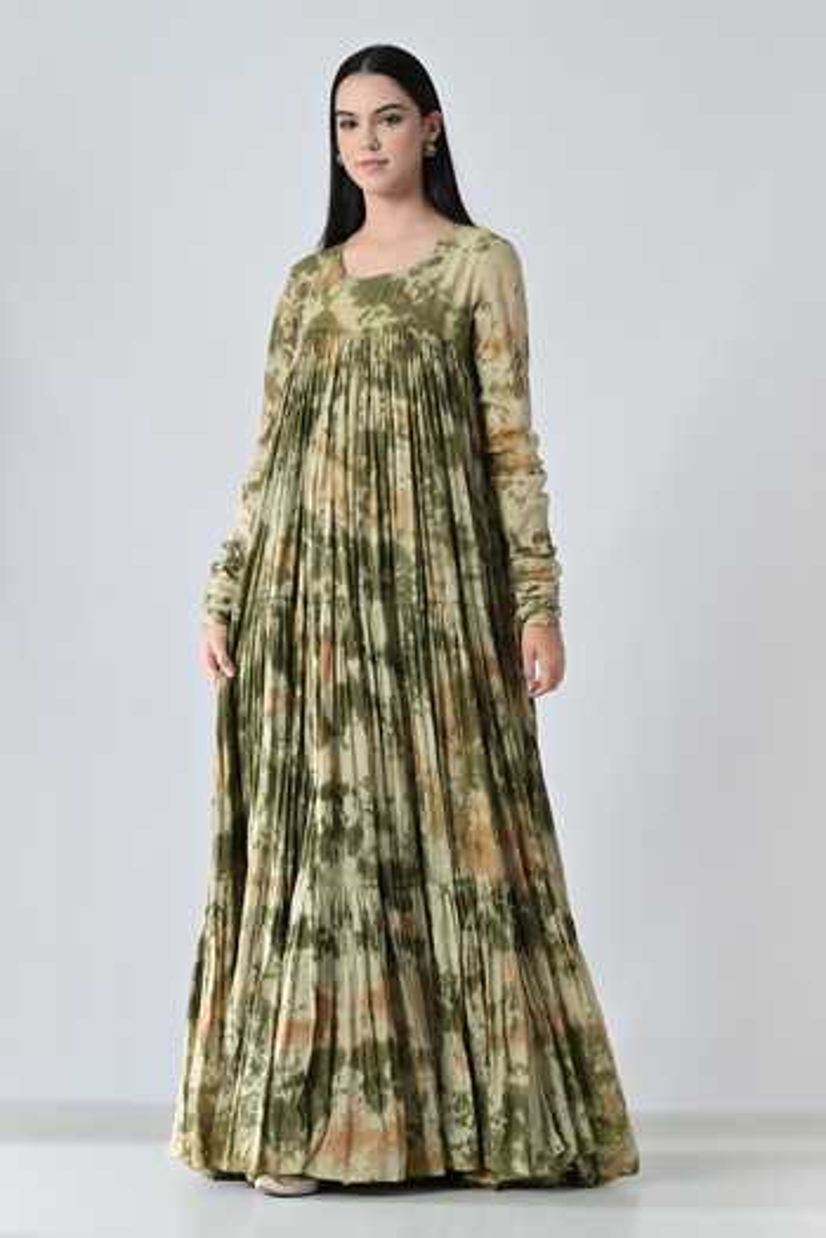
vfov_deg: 29.7
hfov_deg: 20.0
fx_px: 2340
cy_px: 619
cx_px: 413
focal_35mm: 68
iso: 200
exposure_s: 1/160
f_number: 8
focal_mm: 68
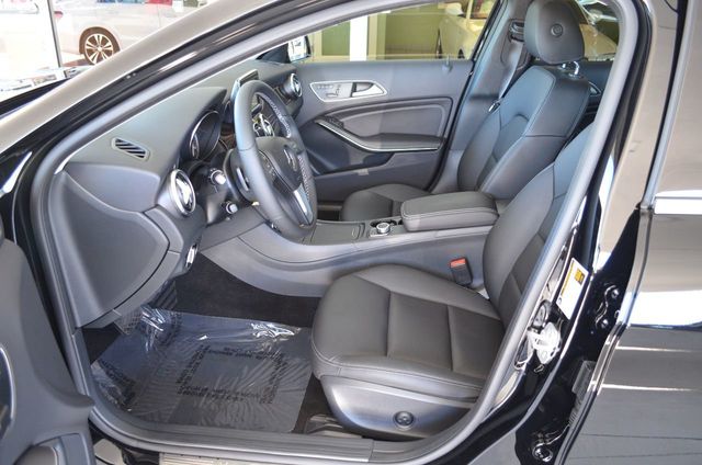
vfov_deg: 47.7
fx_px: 525
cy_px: 232
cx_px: 351
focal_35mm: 27
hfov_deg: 67.5
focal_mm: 18
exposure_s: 1/60
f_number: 4
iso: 800
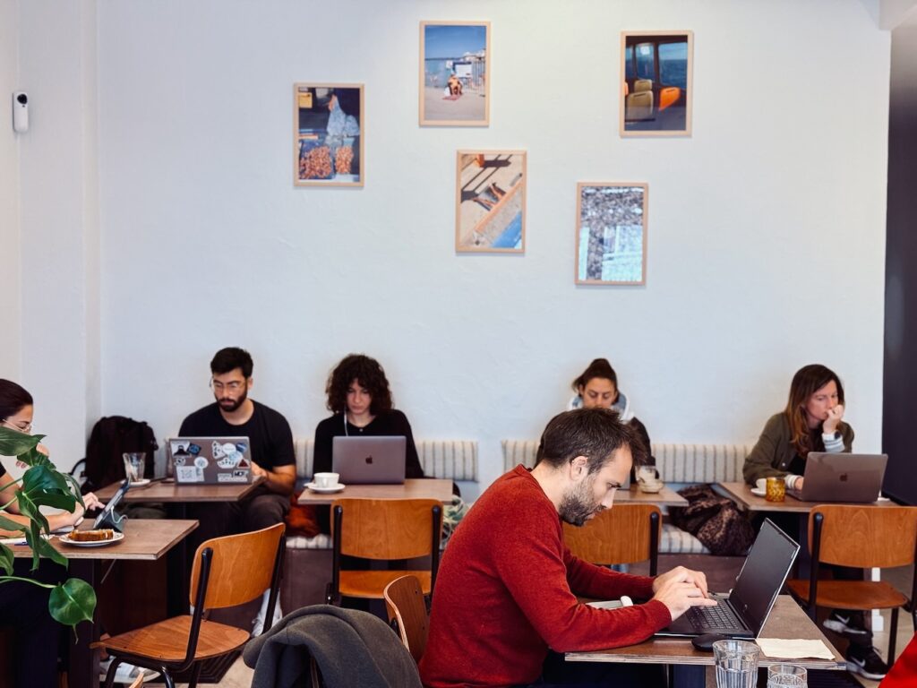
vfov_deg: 30.3
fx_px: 1272
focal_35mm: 48
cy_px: 344
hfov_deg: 39.7
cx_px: 458
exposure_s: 1/67
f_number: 1.78
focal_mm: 6.76
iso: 100
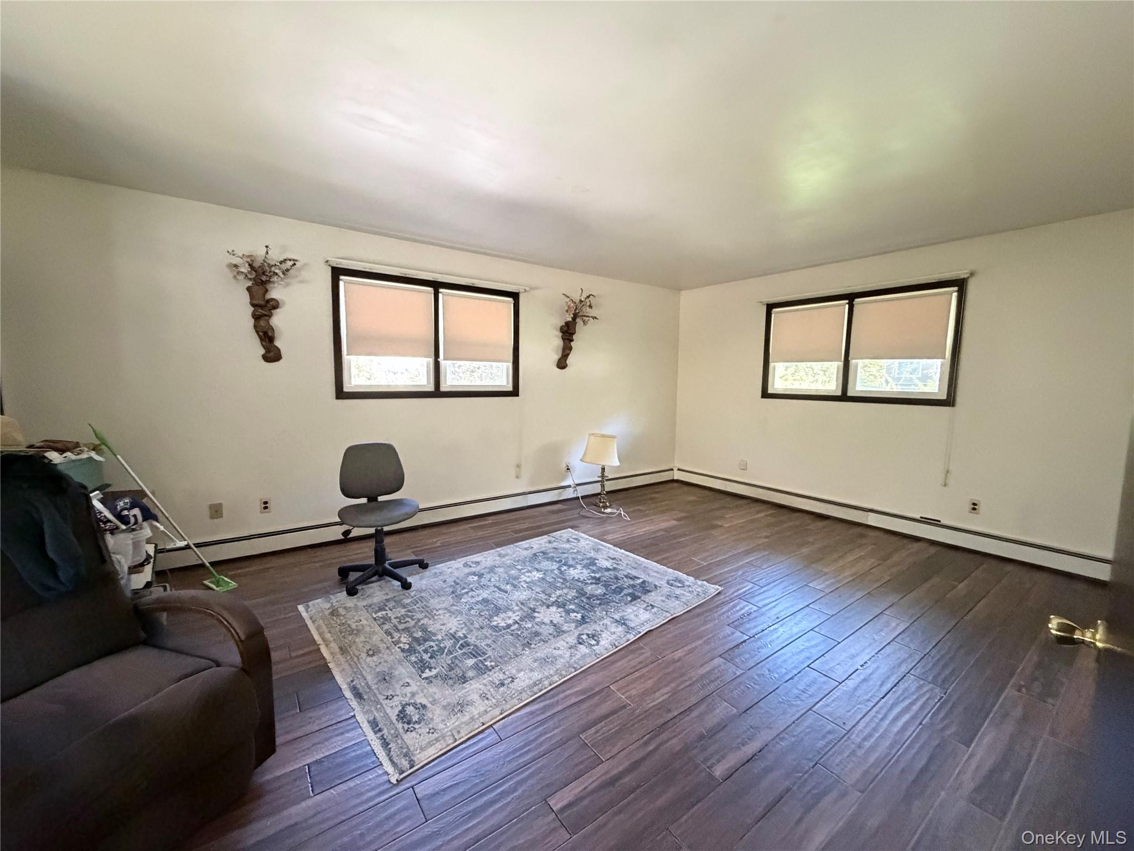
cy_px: 426
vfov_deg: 85.7
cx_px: 567
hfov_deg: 102.1
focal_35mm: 14
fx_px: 459
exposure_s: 1/60
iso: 1000
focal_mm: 2.22
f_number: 2.2
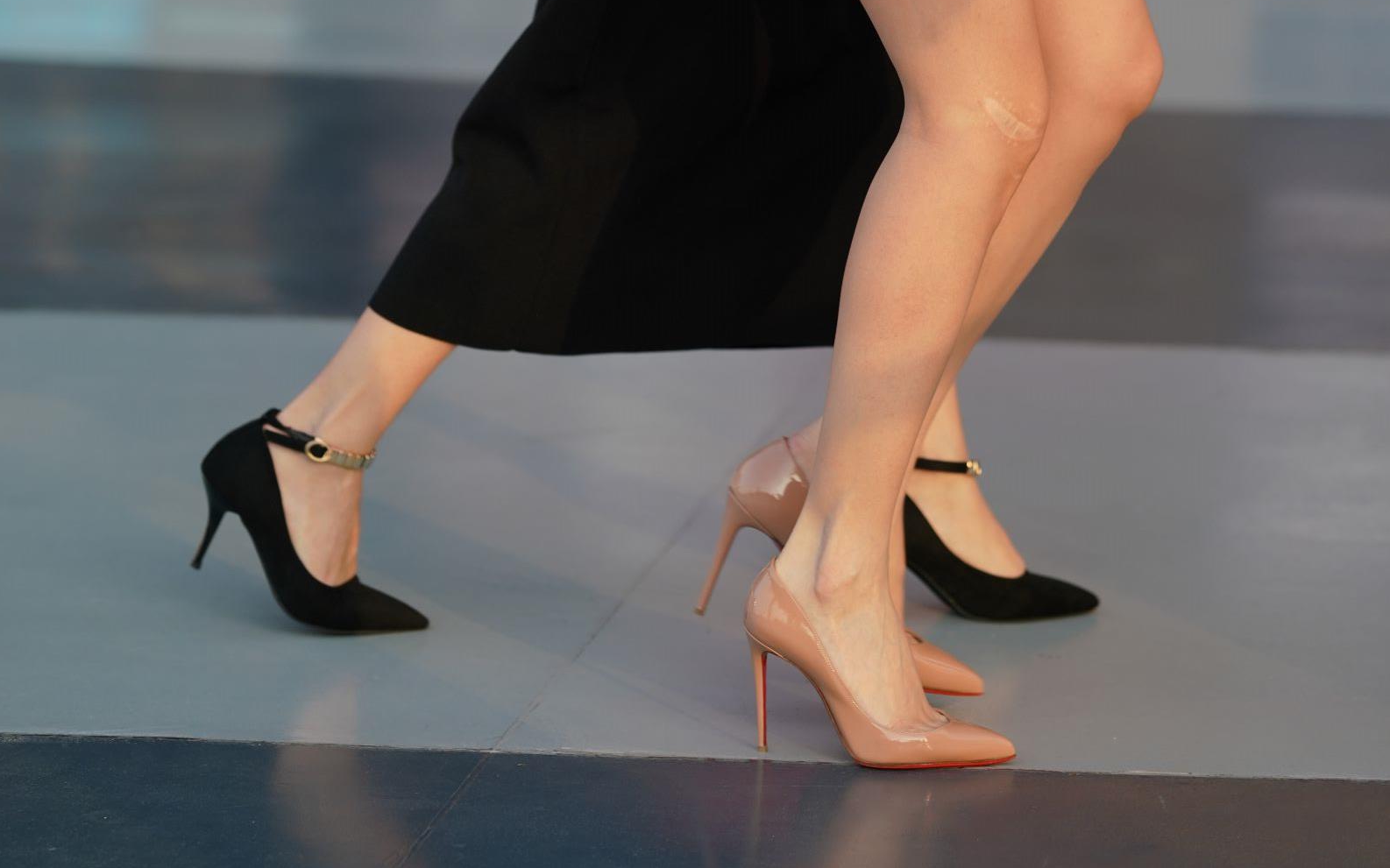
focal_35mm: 207
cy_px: -118
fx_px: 7841
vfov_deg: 6.3
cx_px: 694
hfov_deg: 10.1
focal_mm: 135
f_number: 3.2
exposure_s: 1/1000
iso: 320
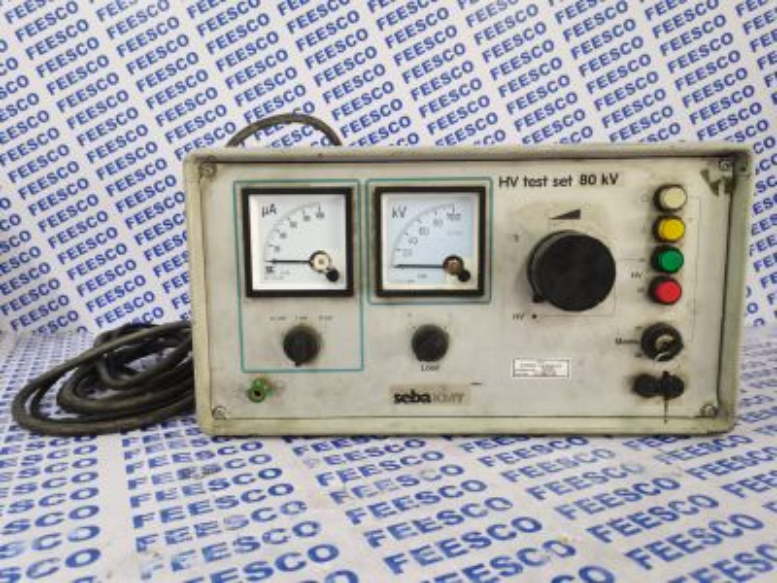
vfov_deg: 53.1
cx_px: 388
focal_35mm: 26
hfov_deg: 67.3
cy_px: 292
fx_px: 584
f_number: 1.8
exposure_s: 1/30
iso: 400
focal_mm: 5.58
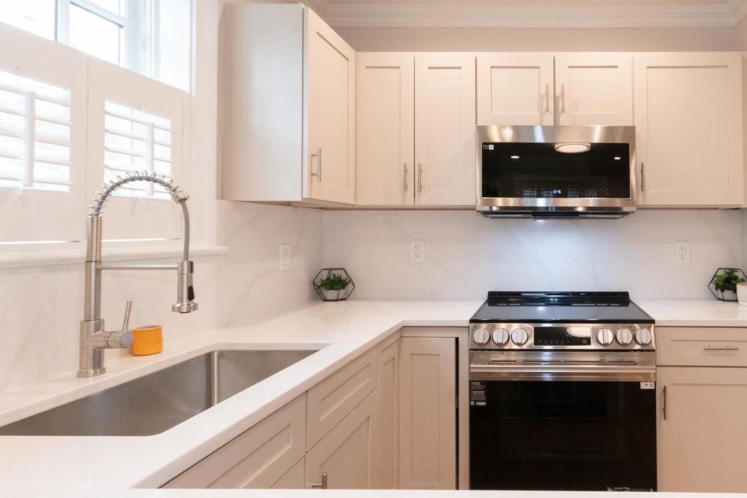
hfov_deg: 82.2
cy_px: 264
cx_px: 472
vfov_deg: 61.9
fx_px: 415
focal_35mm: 20
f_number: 9
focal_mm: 10
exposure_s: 1/125
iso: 2000
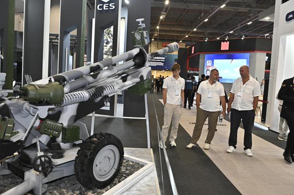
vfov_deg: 42.3
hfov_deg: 60.3
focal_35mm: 31
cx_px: 147
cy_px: 98
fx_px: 253
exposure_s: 1/160
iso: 2000
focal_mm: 31
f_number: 5.6
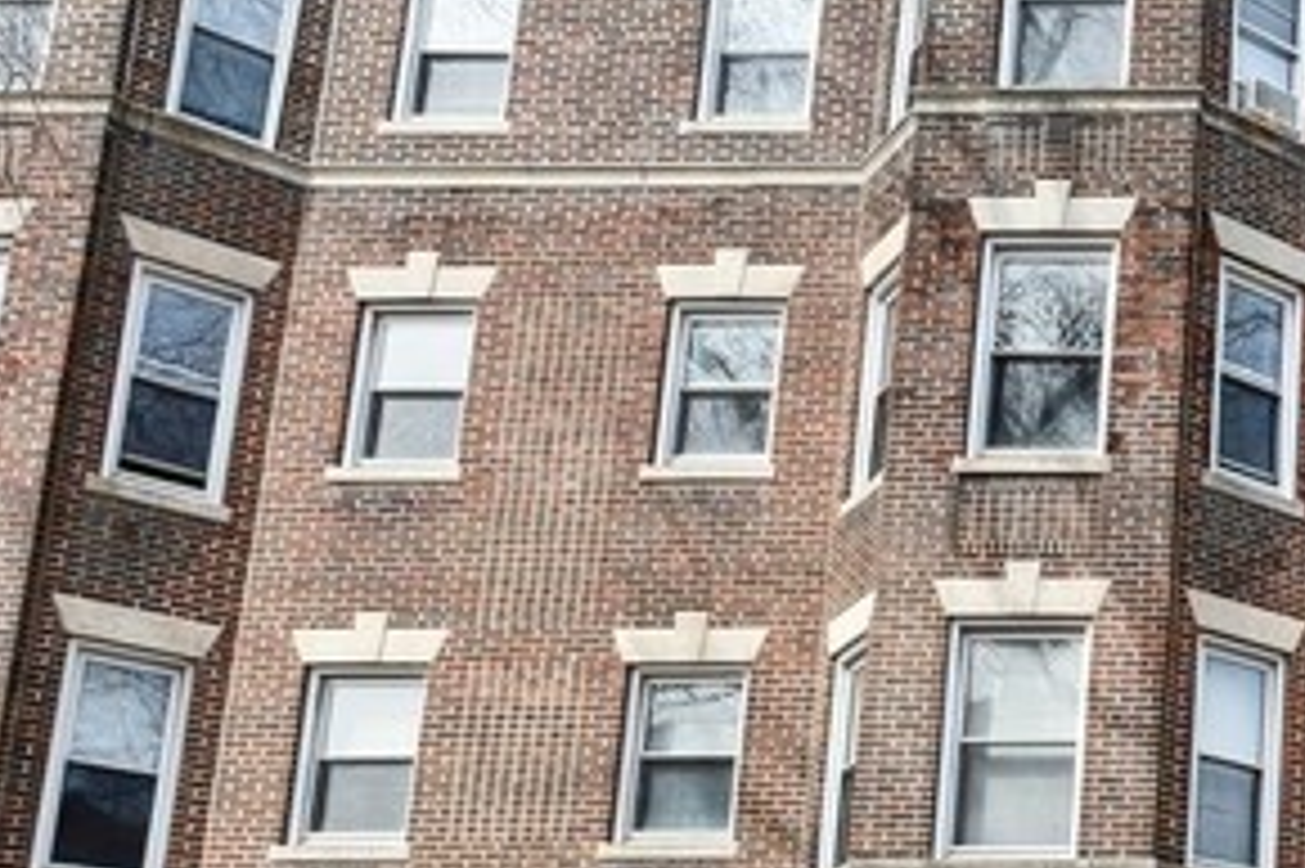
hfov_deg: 27.4
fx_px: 1984
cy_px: 978
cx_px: 1868
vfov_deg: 23.1
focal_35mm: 55
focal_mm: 15.5
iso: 100
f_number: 8
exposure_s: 1/125
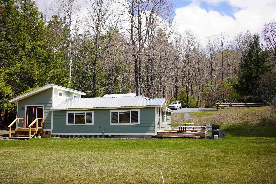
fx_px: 268
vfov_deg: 37.9
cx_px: 138
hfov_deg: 54.4
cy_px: 92
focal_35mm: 35
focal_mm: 35
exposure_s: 1/500
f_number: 5
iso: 100
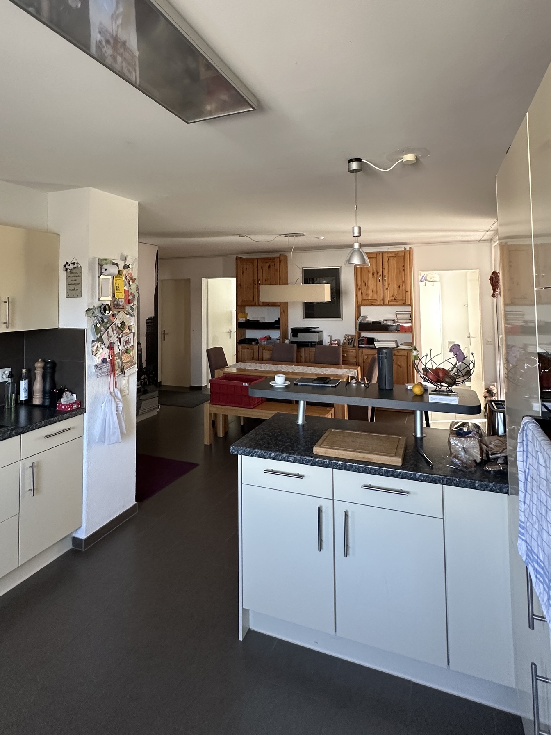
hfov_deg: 66.0
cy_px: 276
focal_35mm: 20
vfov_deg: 80.3
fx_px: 424
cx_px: 266
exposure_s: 1/99
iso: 250
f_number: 2.2
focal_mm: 2.22
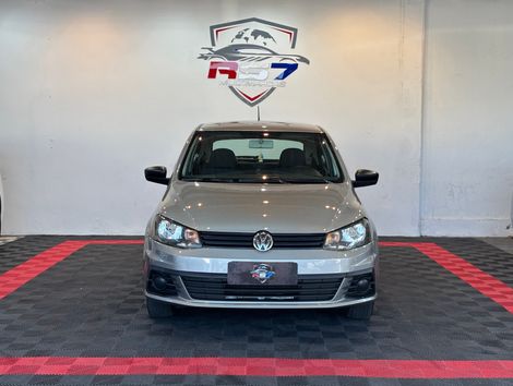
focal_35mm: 52
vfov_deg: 28.1
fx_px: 772
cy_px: 193
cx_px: 256
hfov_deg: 36.8
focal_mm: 5.96
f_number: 1.6
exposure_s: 1/128
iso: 25
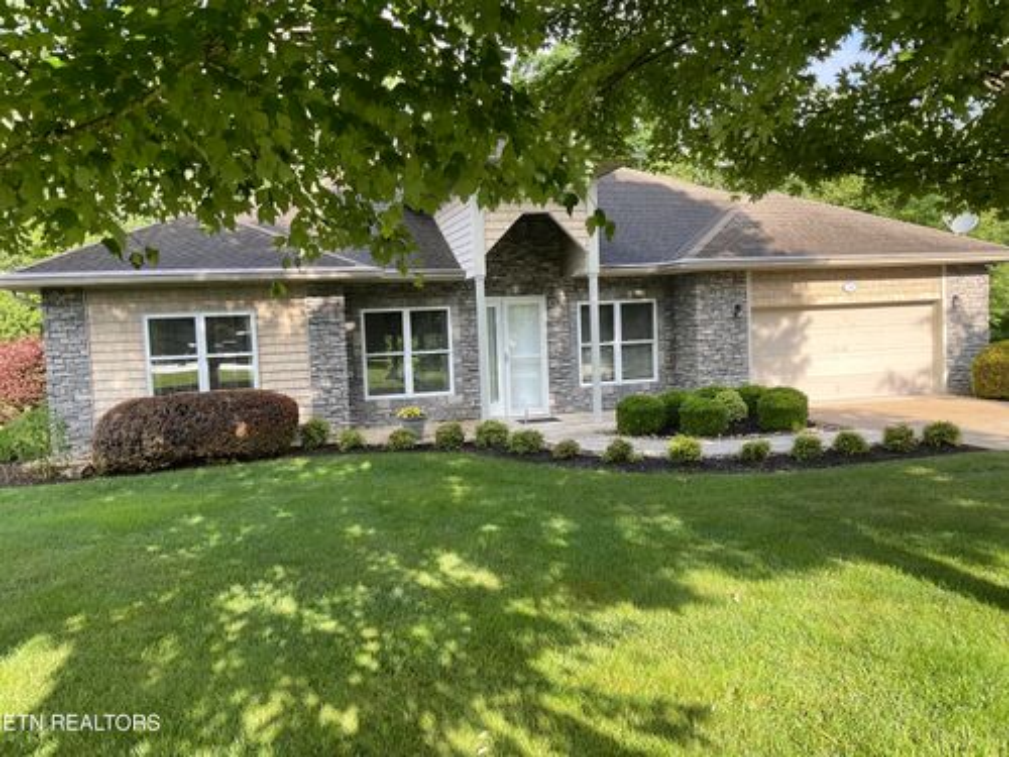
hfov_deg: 61.7
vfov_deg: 48.2
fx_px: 845
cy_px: 378
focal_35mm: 29
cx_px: 504
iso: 16
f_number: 1.8
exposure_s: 1/261
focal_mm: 3
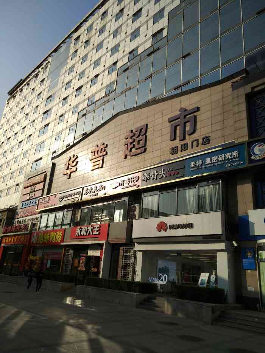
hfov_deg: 61.1
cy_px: 176
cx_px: 132
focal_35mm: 22
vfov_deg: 76.4
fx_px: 225
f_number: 2.2
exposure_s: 1/2000
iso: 125
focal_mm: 3.81
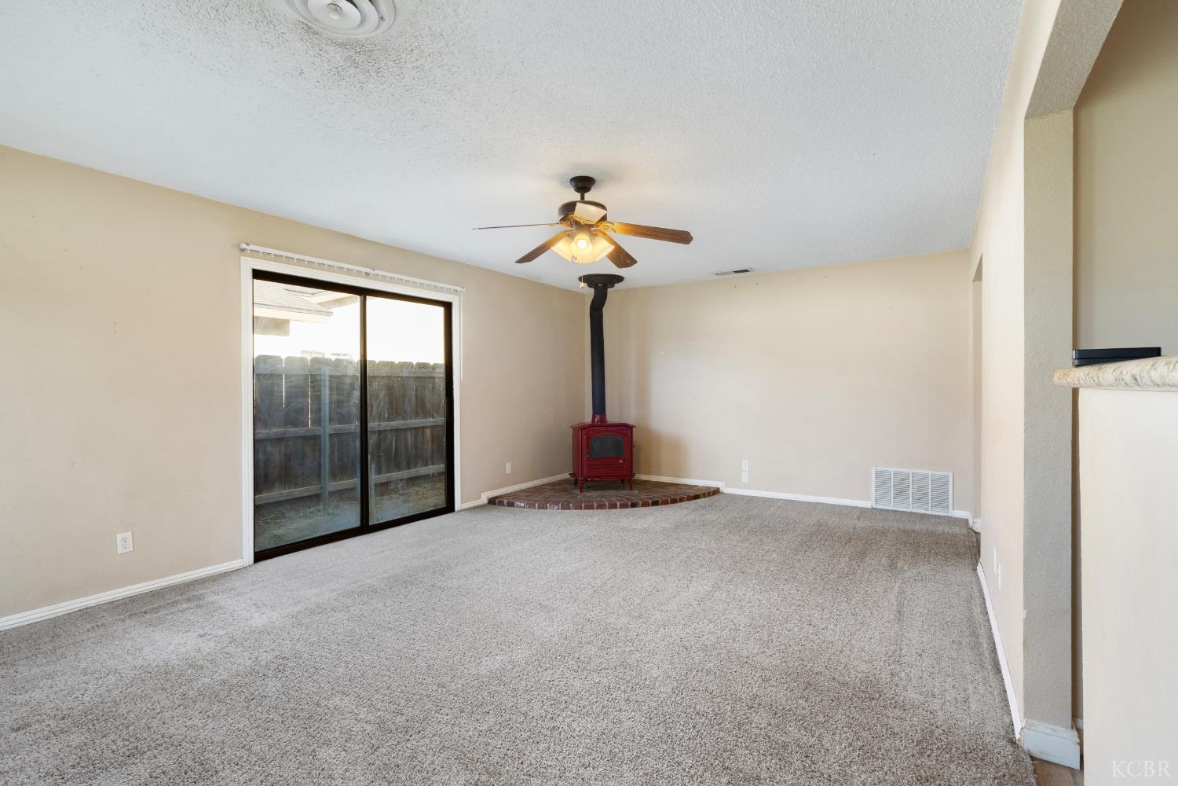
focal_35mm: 16
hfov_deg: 96.7
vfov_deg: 73.7
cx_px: 589
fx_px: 524
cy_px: 393
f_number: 11
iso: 1250
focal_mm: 16
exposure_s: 1/1.67
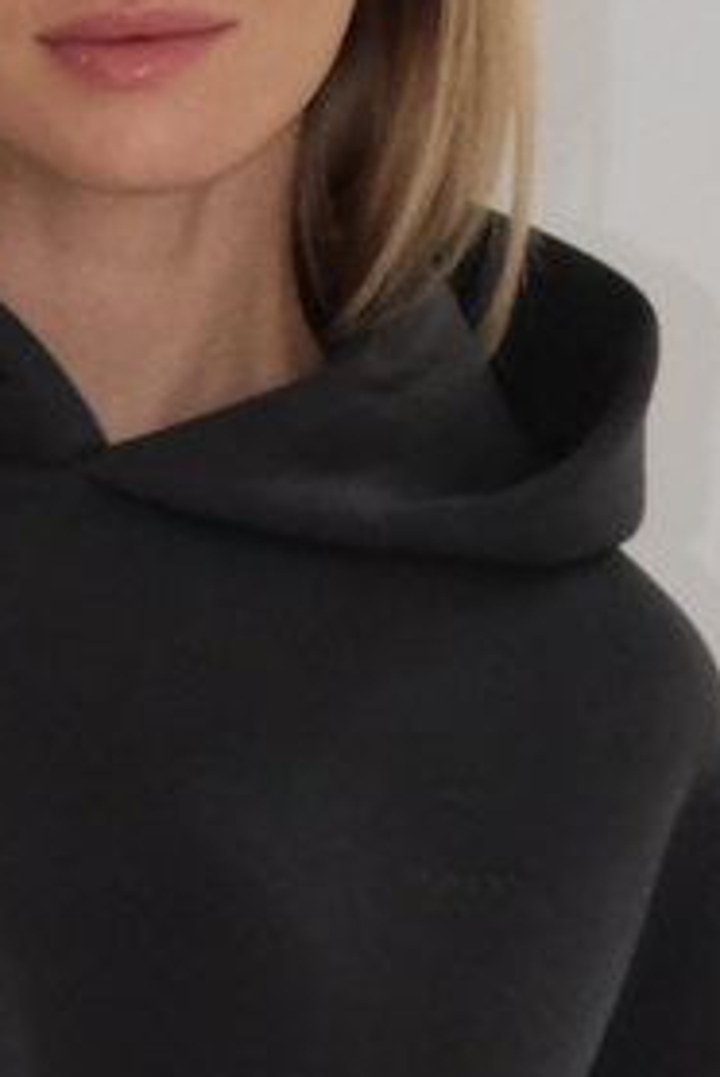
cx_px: -145
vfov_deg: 8.9
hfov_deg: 6.0
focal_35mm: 230
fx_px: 6882
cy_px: 546
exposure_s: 1/80
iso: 3200
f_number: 4.4
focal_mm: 26.4
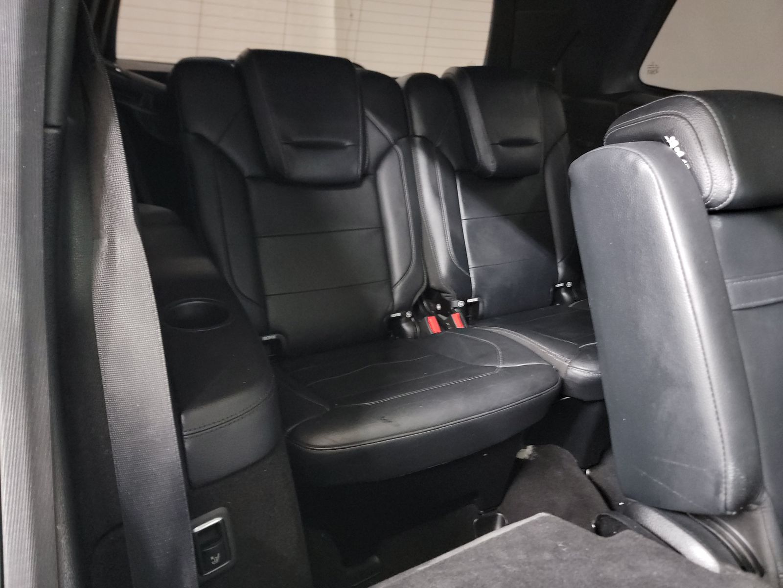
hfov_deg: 71.6
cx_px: 392
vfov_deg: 56.8
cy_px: 294
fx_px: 543
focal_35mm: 24
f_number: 1.8
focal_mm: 6.7
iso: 2625
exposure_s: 1/4
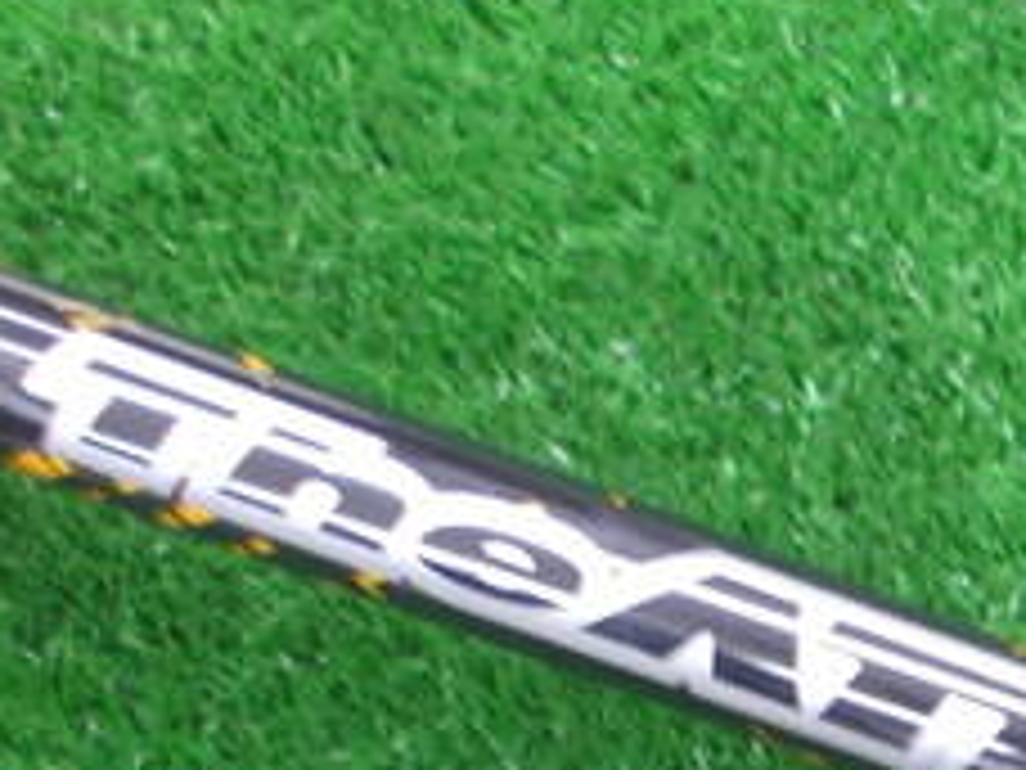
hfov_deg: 24.8
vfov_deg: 19.4
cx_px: 1143
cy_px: 838
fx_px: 2164
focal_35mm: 73
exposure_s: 1/5
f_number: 3.2
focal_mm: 4.6
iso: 200
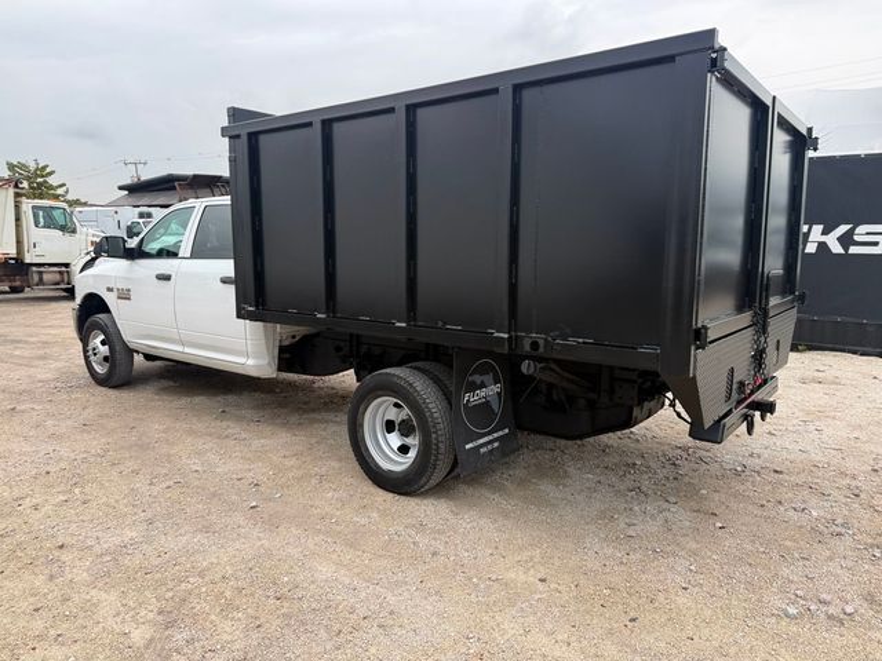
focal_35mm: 24
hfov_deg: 71.6
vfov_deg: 56.8
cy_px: 330
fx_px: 612
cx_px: 441
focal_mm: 6.76
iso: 80
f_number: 1.78
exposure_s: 1/467
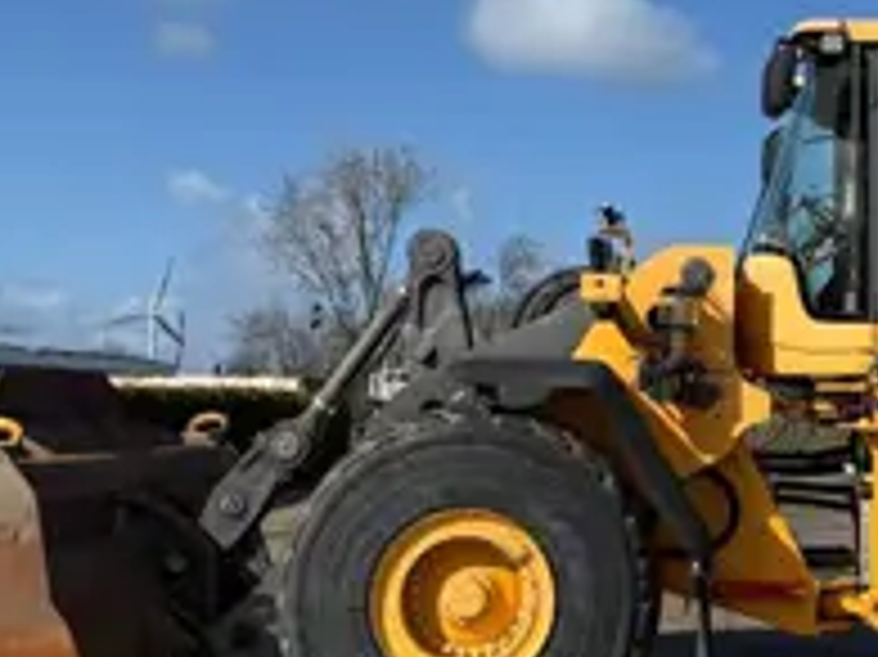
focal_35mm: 59
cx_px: 707
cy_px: 310
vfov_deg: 24.8
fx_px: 1496
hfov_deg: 31.8
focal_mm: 6.76
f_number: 1.78
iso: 80
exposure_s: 1/6173
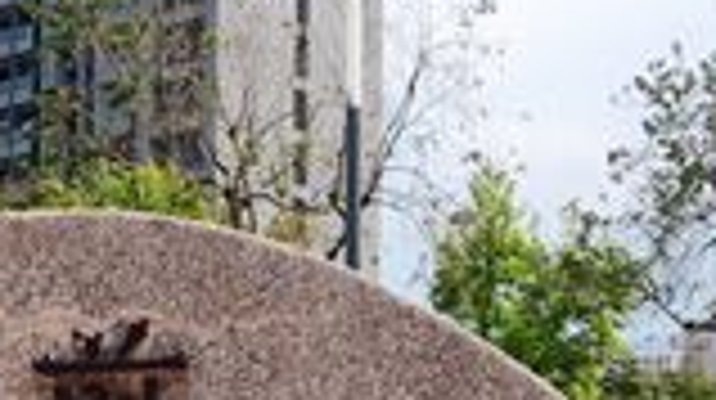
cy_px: 555
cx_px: 81
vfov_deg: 11.3
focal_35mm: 103
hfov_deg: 20.4
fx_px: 1953
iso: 125
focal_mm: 8.8
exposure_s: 1/100
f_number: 4
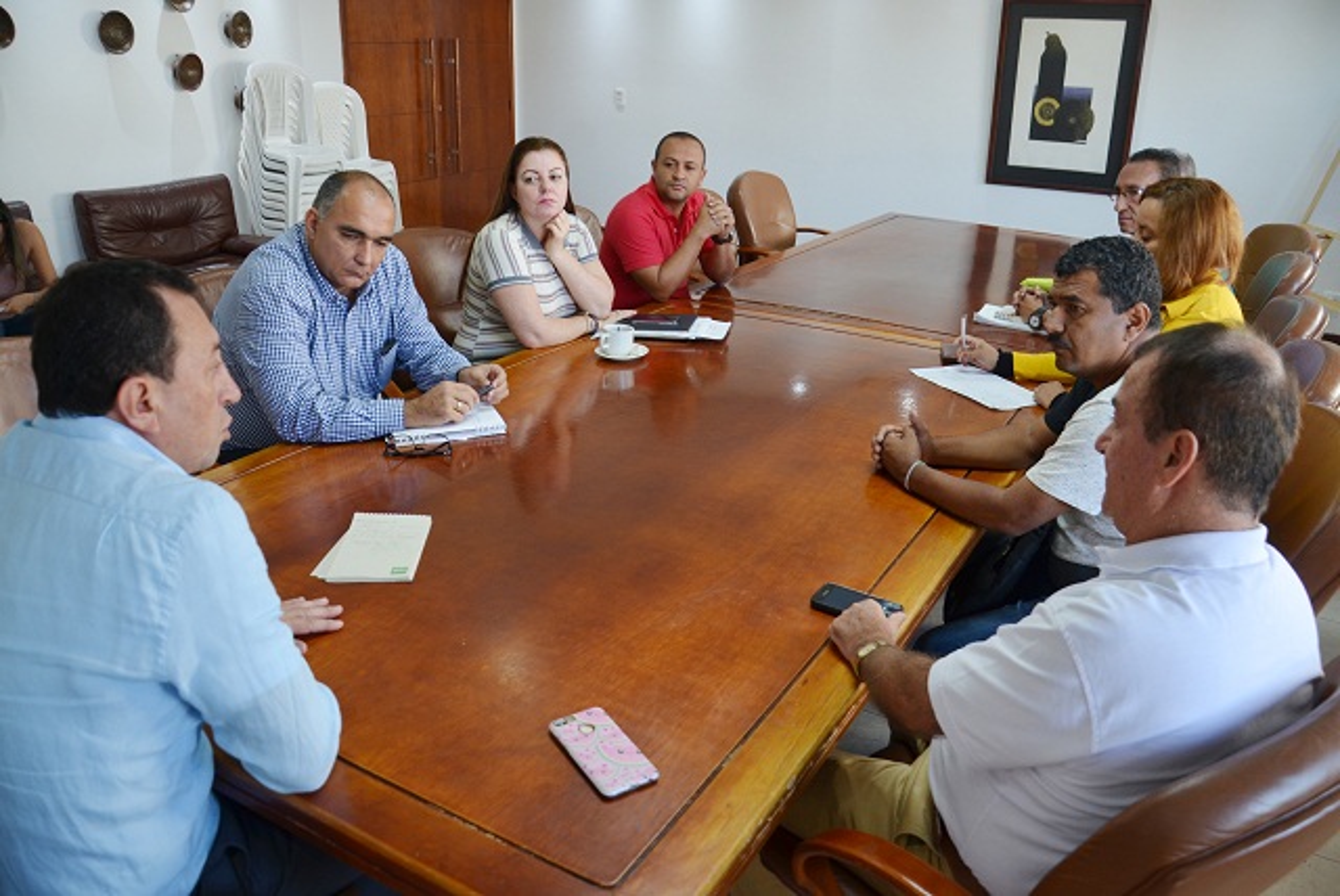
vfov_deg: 48.0
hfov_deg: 67.3
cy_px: 448
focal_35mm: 27
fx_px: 1006
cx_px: 670
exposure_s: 1/60
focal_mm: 18
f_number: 4
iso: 400
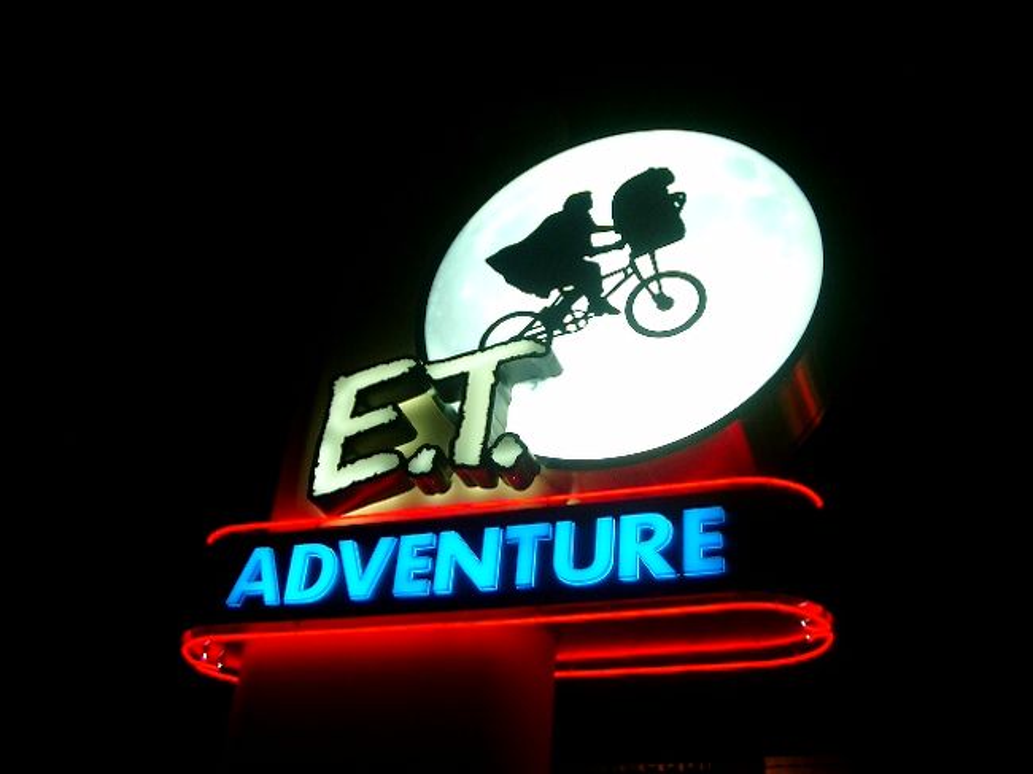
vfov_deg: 38.6
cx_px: 516
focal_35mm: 37
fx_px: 1104
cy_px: 387
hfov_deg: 50.2
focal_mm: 7.6
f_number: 2.6
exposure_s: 1/40
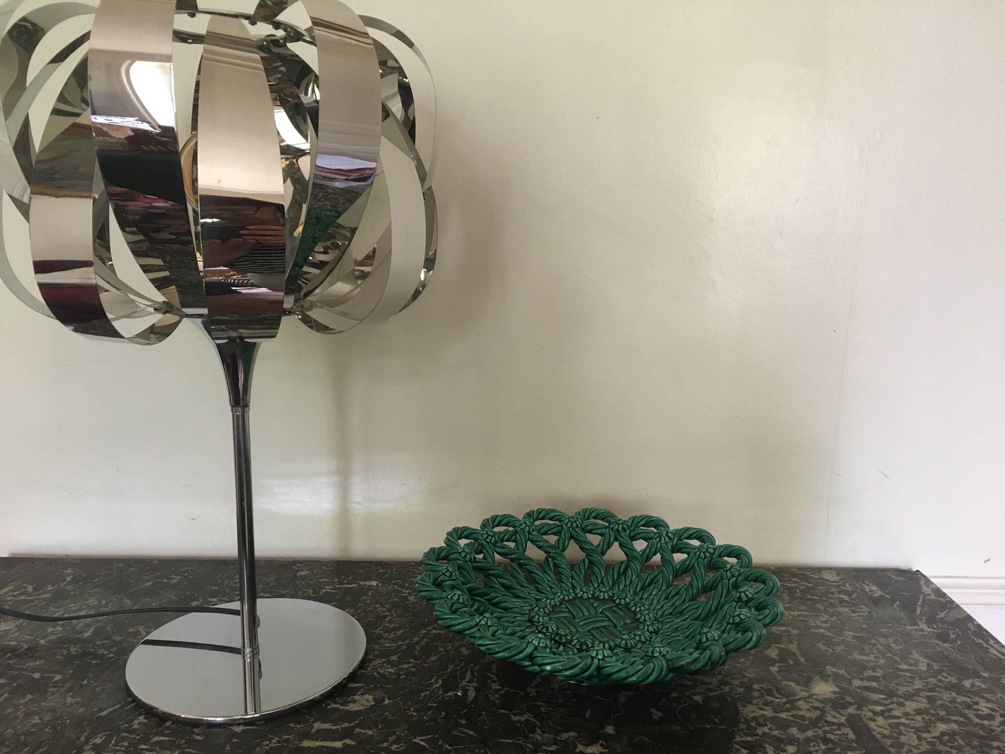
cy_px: 377
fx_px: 842
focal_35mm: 29
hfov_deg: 61.7
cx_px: 502
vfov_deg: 48.2
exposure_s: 1/33
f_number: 2.2
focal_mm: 4.15
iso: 125
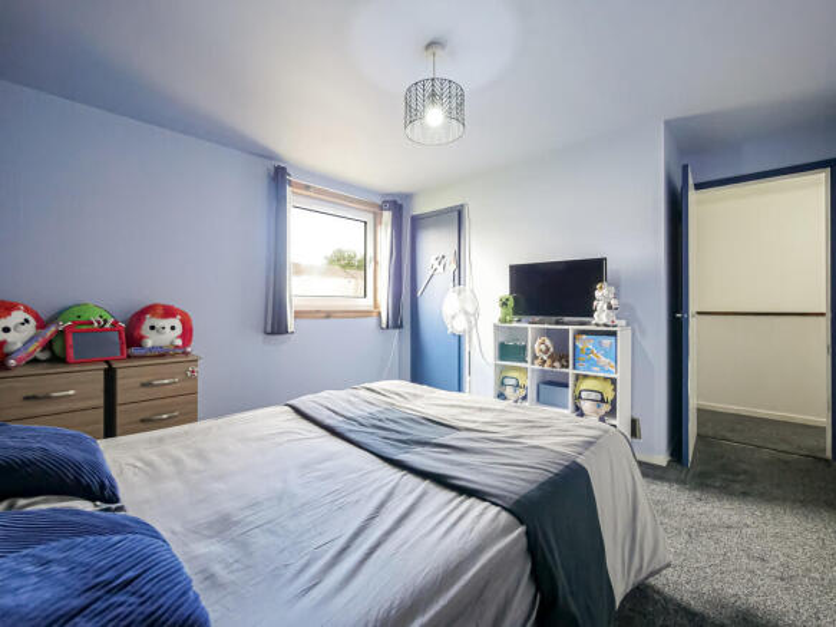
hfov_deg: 102.1
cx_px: 418
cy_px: 314
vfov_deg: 85.7
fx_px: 338
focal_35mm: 14
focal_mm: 7
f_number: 4
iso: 2500
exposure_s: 1/60
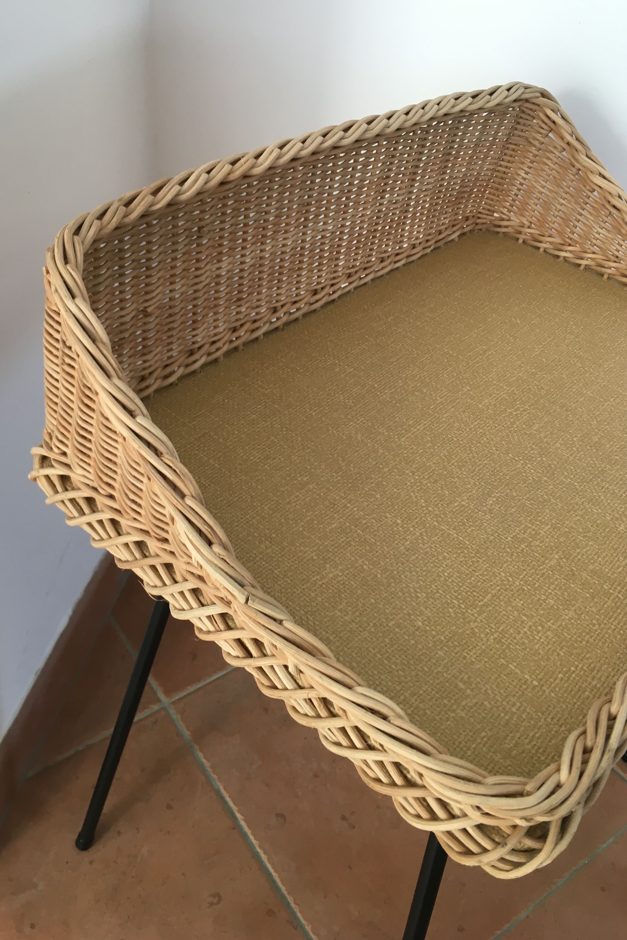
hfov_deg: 42.3
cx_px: 290
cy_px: 471
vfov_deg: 60.3
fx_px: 810
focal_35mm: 31
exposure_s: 1/33
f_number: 2.2
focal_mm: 4.15
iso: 64
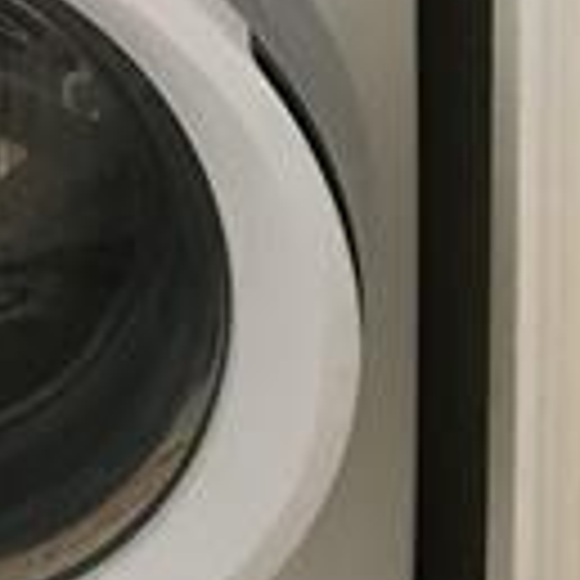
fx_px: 2900
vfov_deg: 10.0
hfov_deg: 10.8
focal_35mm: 153
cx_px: -405
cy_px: -791
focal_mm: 4.15
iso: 125
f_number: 2.2
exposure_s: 1/30
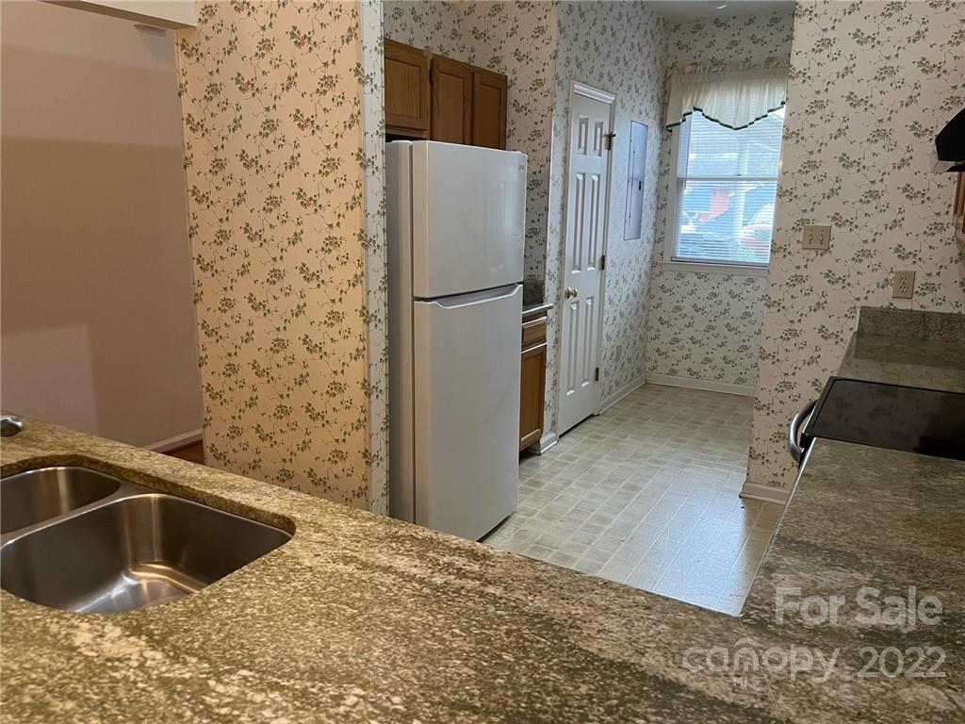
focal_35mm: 26
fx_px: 725
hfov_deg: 67.3
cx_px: 482
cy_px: 362
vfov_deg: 53.1
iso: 160
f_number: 1.6
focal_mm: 5.1
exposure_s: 1/60
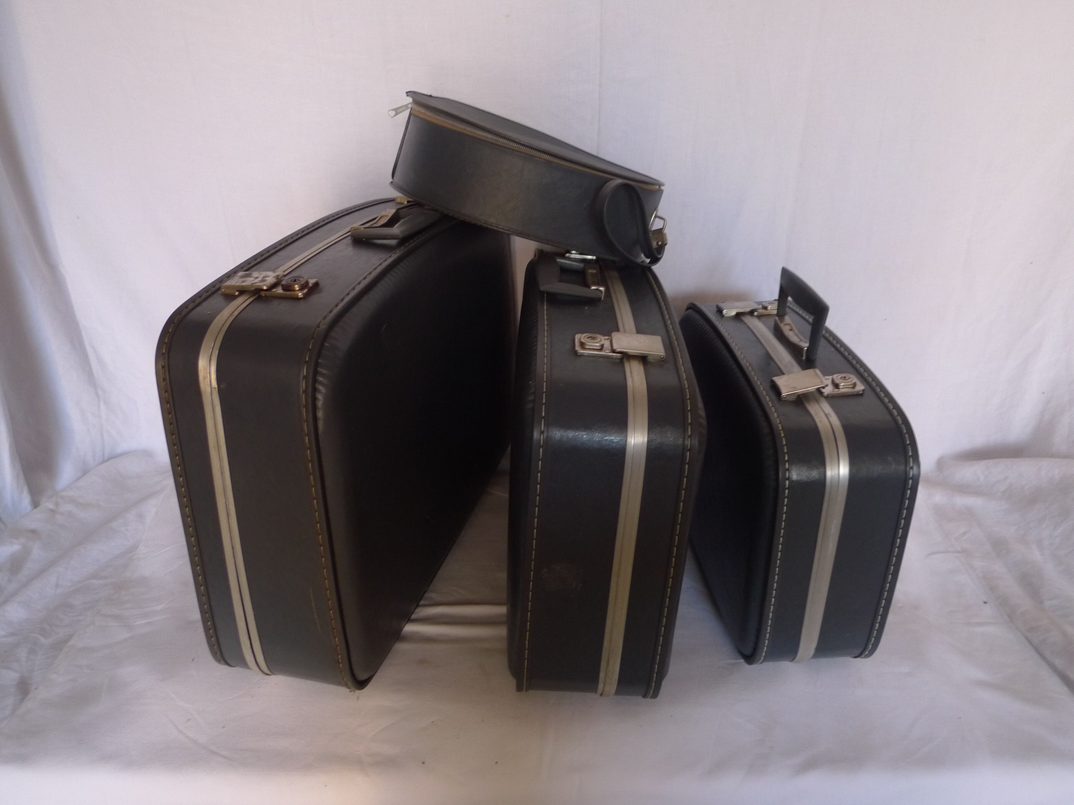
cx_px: 537
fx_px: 807
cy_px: 402
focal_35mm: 26
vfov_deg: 53.1
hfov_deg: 67.3
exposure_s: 1/30
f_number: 2.1
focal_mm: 5.4
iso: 160
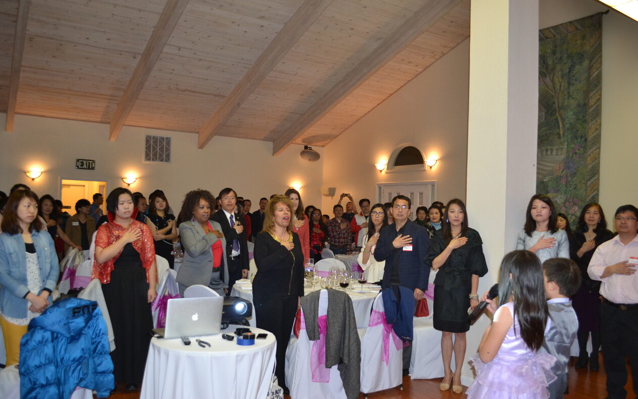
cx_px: 324
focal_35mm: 28
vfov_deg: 44.5
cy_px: 206
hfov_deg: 66.5
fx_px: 487
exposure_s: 1/60
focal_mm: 18
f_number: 3.5
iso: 800
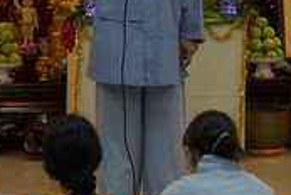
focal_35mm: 191
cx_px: 155
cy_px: -101
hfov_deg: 10.8
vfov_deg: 7.1
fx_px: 1545
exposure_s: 1/40
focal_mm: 35
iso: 800
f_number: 4
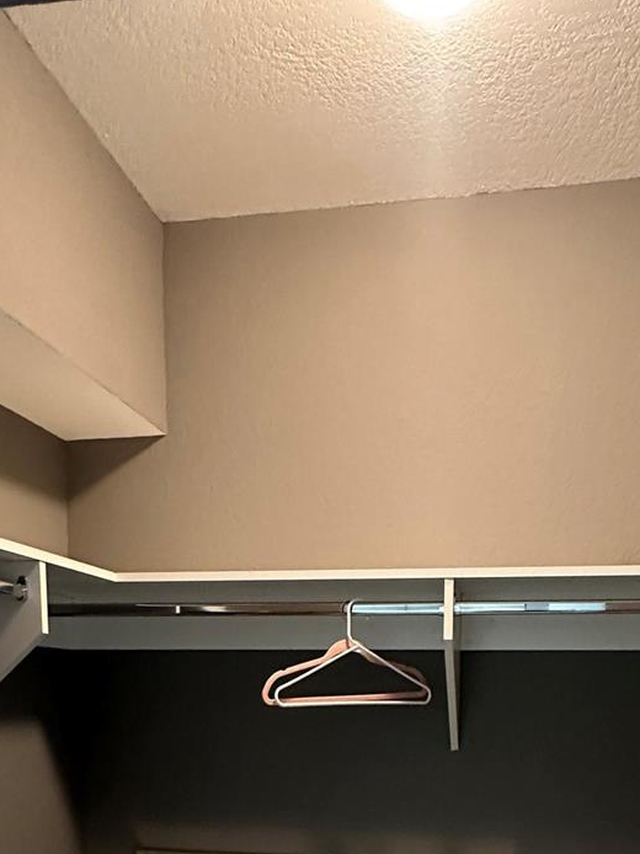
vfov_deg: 50.7
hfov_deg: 45.1
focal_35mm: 31
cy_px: 791
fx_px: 765
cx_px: 396
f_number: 2.2
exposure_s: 1/60
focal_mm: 2.22
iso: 800
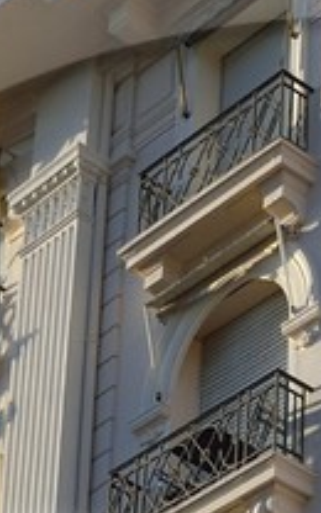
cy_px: 927
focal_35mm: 188
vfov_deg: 10.5
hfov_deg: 6.9
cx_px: 368
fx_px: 2631
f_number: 11
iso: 200
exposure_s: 1/250
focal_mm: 24
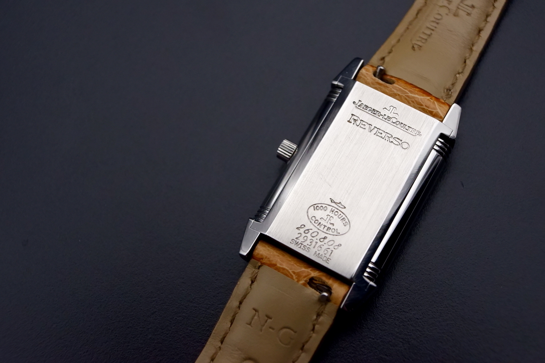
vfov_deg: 28.1
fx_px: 727
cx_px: 272
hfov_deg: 41.1
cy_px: 182
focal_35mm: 48
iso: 6400
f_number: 8
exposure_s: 1/4000
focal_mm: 32.9
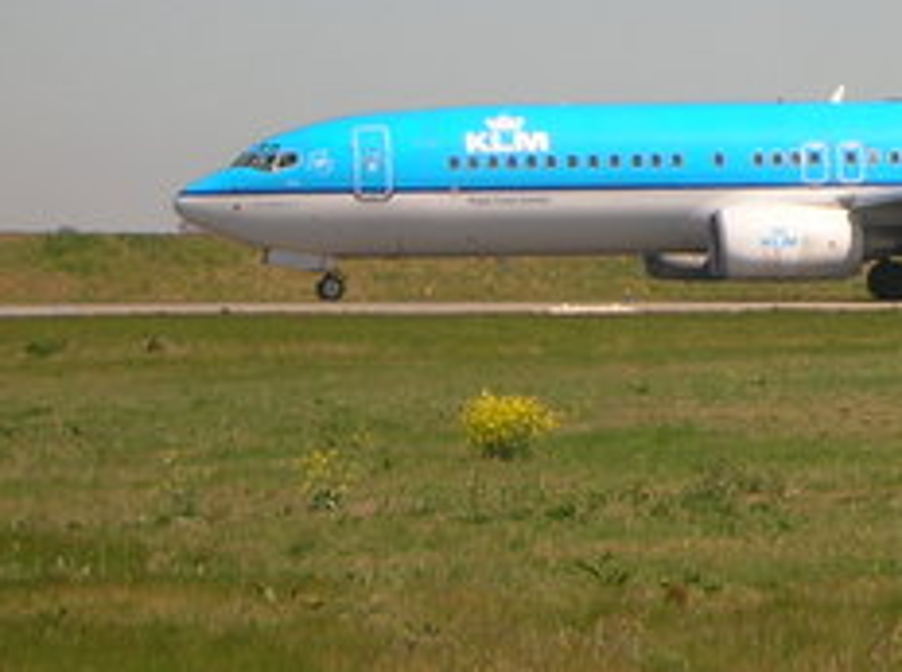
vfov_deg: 5.2
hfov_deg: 6.9
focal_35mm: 286
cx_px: 953
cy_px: 66
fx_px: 7437
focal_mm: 17.1
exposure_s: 1/159
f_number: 8.2
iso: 50
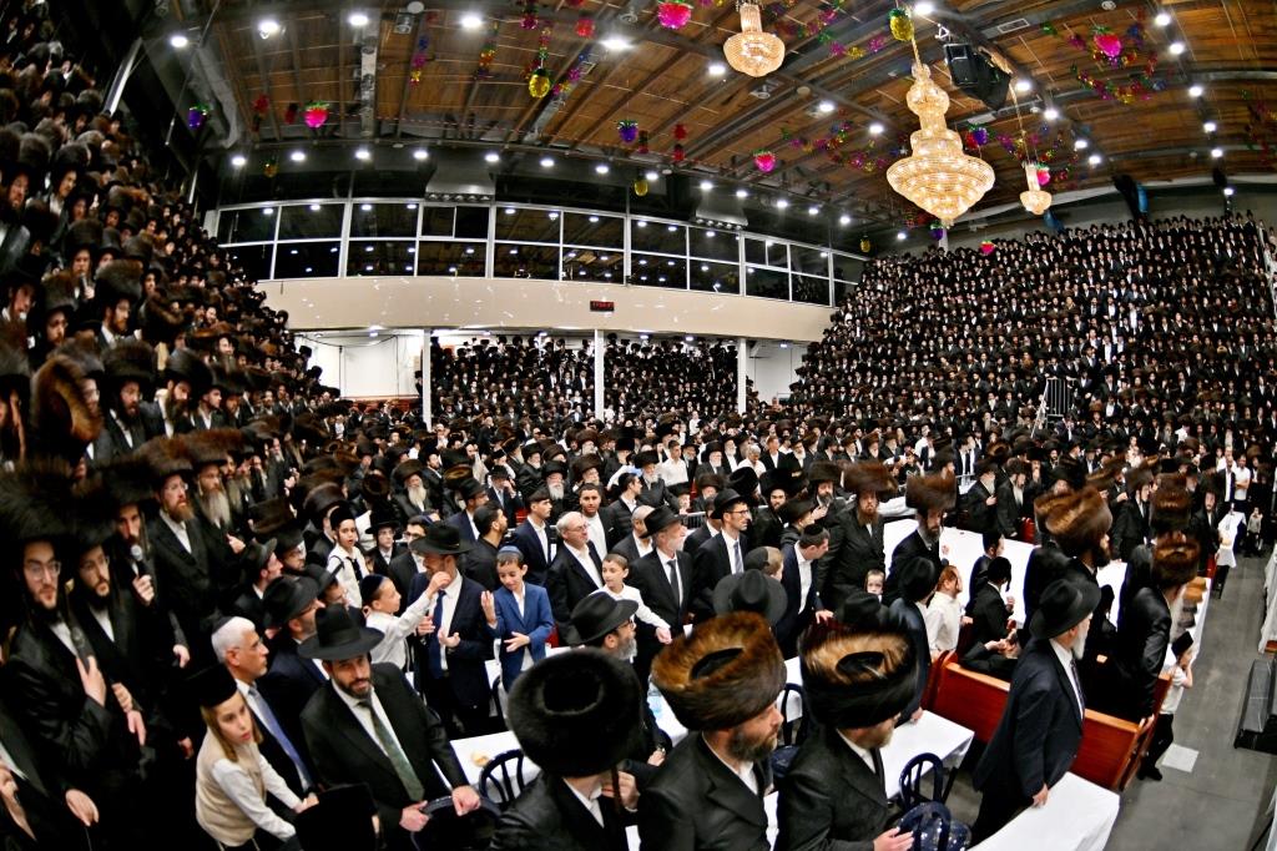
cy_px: 426
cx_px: 638
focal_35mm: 15
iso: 160
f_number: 2.8
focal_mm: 10.5
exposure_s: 1/320
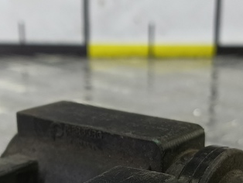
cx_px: 129
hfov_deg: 26.0
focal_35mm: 75
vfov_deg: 18.4
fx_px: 527
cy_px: 230
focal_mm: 4.11
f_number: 1.6
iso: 122
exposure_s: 1/50
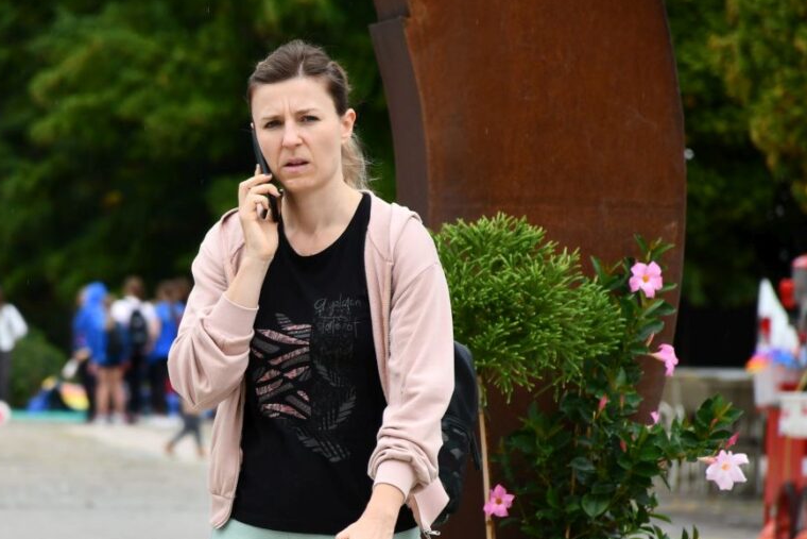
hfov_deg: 5.9
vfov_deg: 4.0
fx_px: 7802
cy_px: 389
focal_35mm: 348
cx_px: 185
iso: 450
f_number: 5.6
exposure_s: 1/500
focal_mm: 140
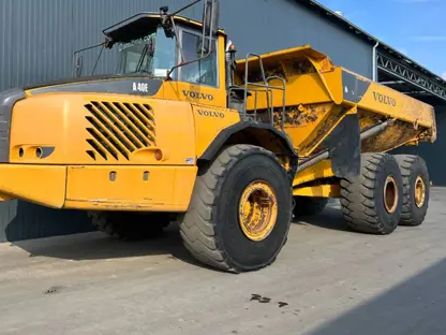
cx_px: 191
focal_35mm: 30
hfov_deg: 59.7
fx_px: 387
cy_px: 150
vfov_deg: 46.7
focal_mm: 5.7
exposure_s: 1/2045
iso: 50
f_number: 1.5
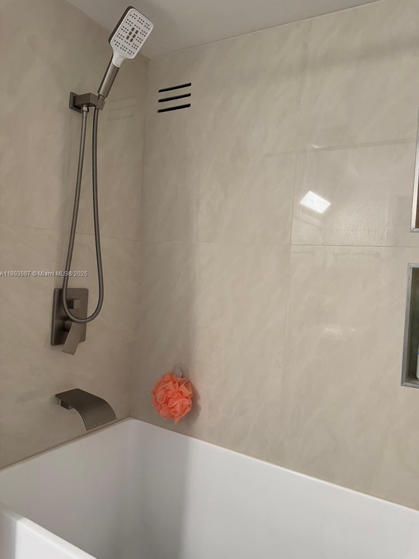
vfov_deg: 69.4
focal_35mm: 25
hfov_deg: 54.9
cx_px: 217
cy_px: 274
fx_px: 403
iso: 160
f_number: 1.78
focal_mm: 6.76
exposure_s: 1/120
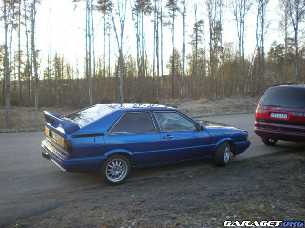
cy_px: 114
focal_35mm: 38
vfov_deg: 37.7
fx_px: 335
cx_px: 152
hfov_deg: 49.0
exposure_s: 1/68.2
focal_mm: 6.3
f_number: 3.1
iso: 100
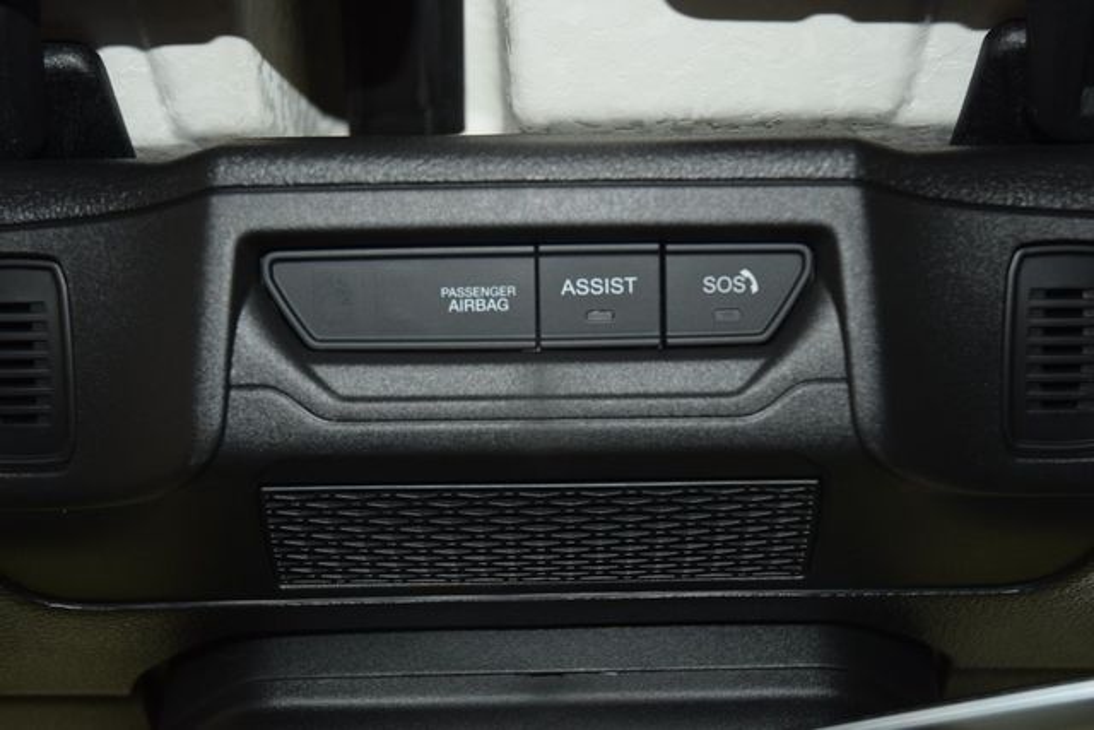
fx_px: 1824
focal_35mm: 60
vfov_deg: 22.6
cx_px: 547
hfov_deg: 33.4
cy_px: 365
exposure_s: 1/20
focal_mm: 40
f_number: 4.2
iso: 500
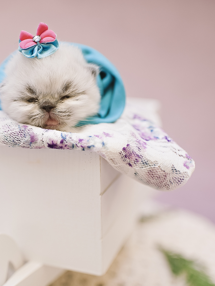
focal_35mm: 51
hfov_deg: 28.1
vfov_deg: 37.5
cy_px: 144
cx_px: 53
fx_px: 422
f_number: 2.2
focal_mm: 35
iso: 200
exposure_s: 1/250
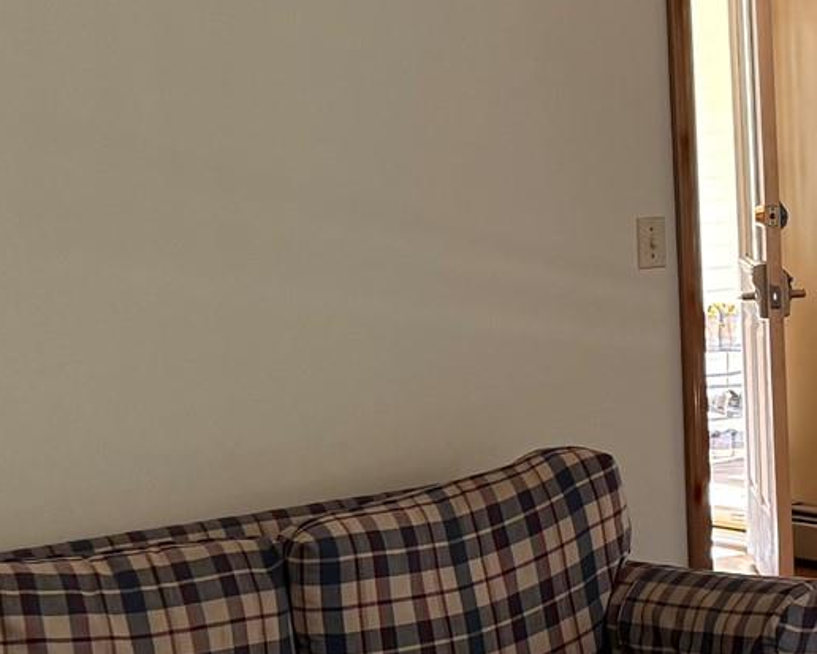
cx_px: 1210
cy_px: 125
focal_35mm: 93
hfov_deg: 18.4
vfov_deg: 16.4
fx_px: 2249
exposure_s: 1/93
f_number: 1.78
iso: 200
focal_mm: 6.76
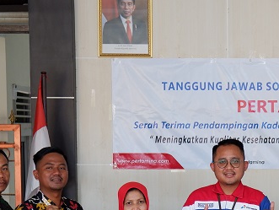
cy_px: 226
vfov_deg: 10.1
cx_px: 314
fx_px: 1170
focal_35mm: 145
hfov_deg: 13.3
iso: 640
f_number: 2.2
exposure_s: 1/160
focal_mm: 33
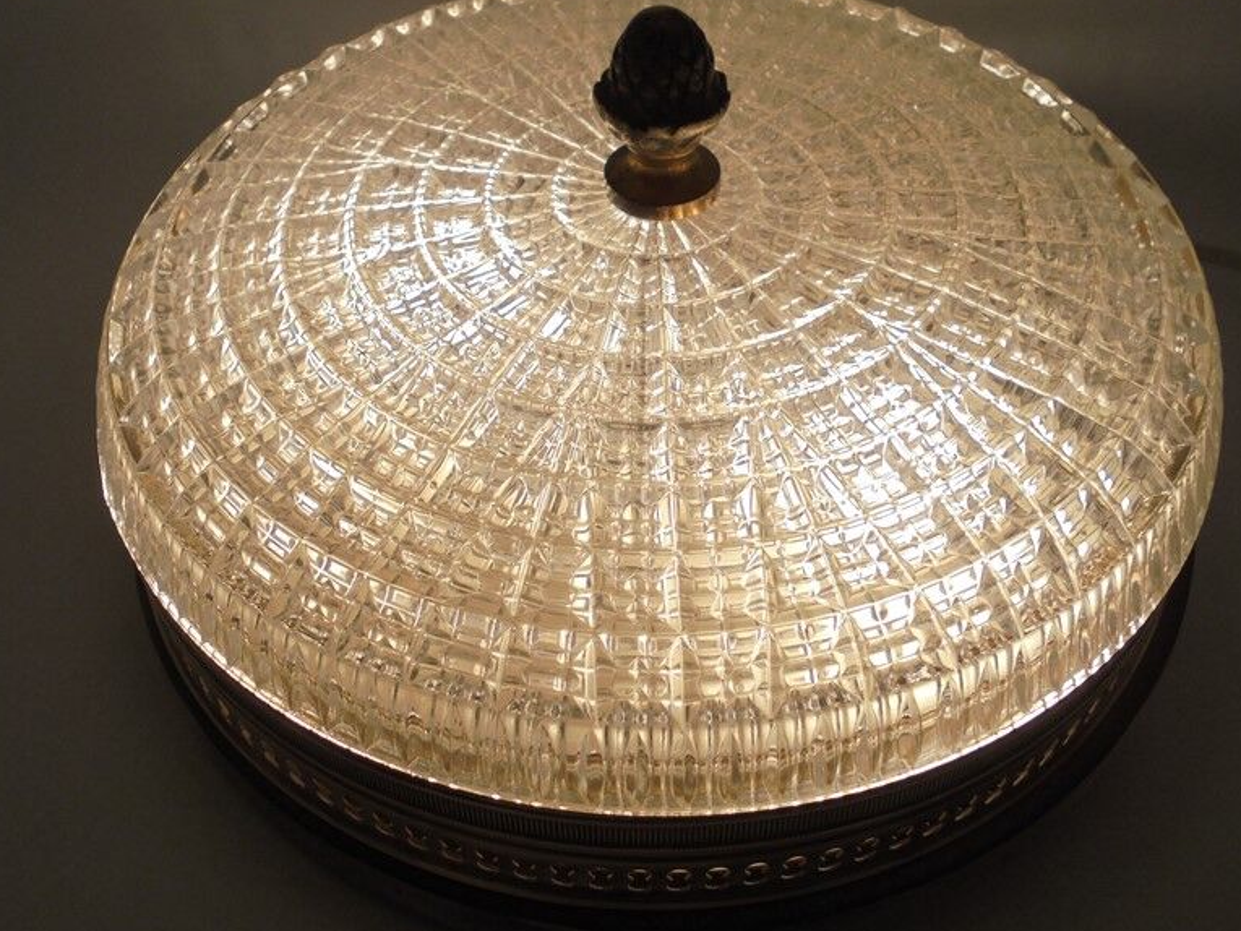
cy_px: 452
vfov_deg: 36.0
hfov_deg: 46.8
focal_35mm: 40
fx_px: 1434
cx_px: 607
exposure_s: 1/250
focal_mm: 6.1
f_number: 4
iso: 100
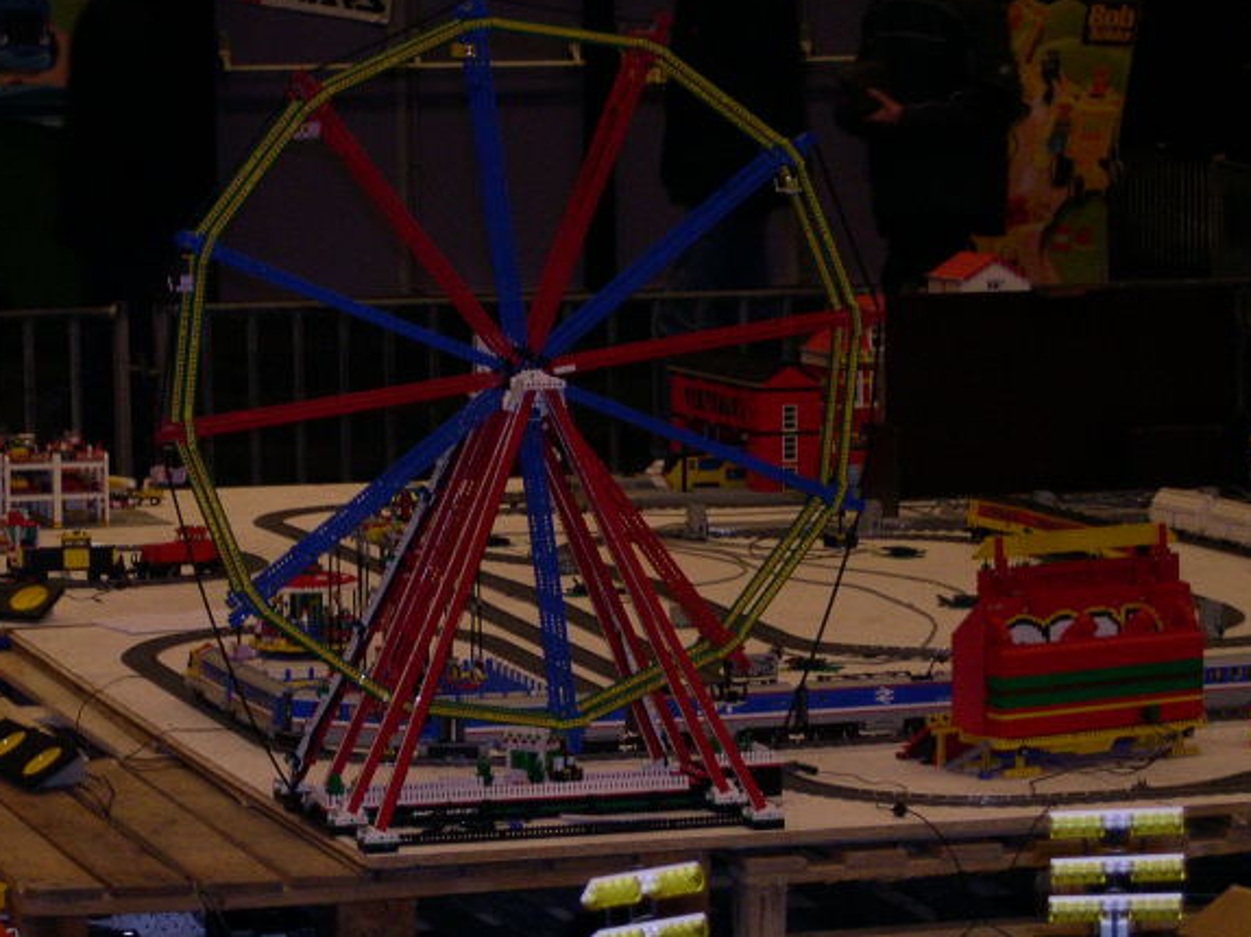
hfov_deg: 12.4
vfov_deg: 9.3
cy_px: 536
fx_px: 5744
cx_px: 423
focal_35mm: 159
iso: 400
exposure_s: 1/60
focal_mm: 24
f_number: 4.9
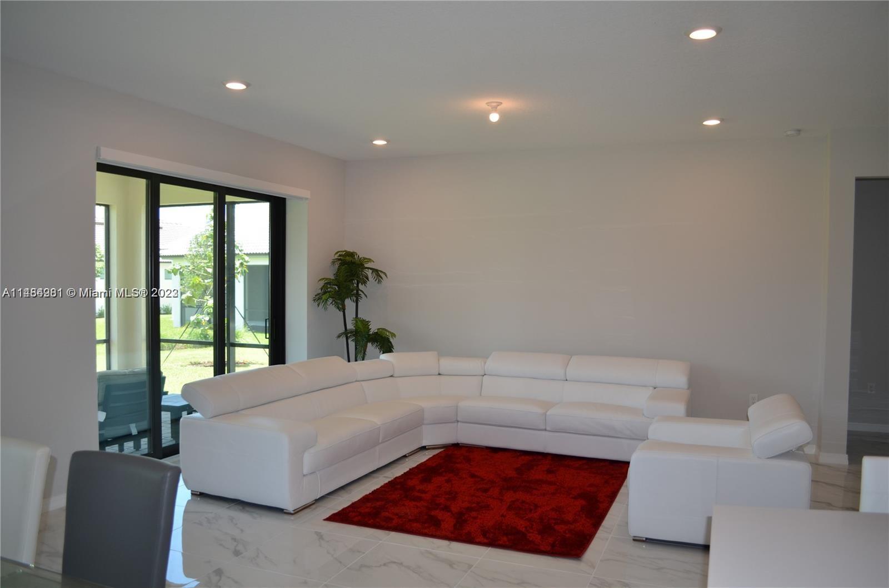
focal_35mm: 27
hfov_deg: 67.5
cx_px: 444
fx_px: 665
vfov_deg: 47.7
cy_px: 294
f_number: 3.5
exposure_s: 1/125
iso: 220
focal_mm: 18
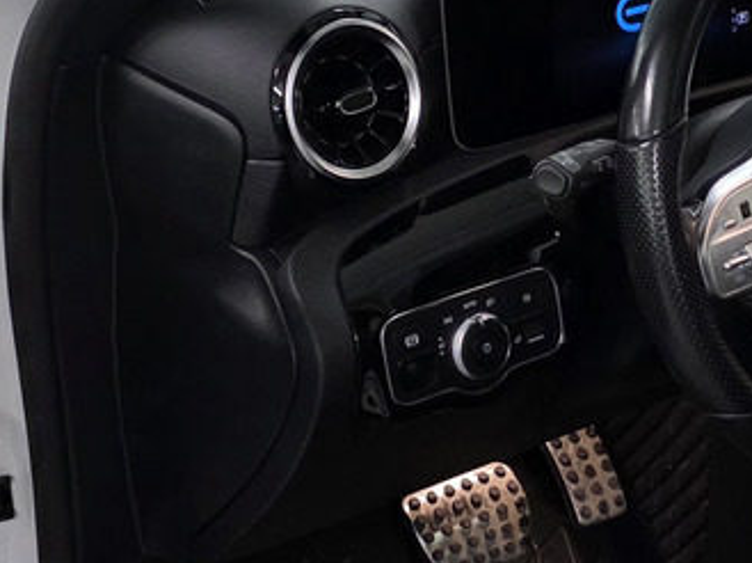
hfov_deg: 17.5
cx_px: 544
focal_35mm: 112
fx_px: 2430
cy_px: 270
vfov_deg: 13.2
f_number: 1.7
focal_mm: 6.3
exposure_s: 1/100
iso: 320
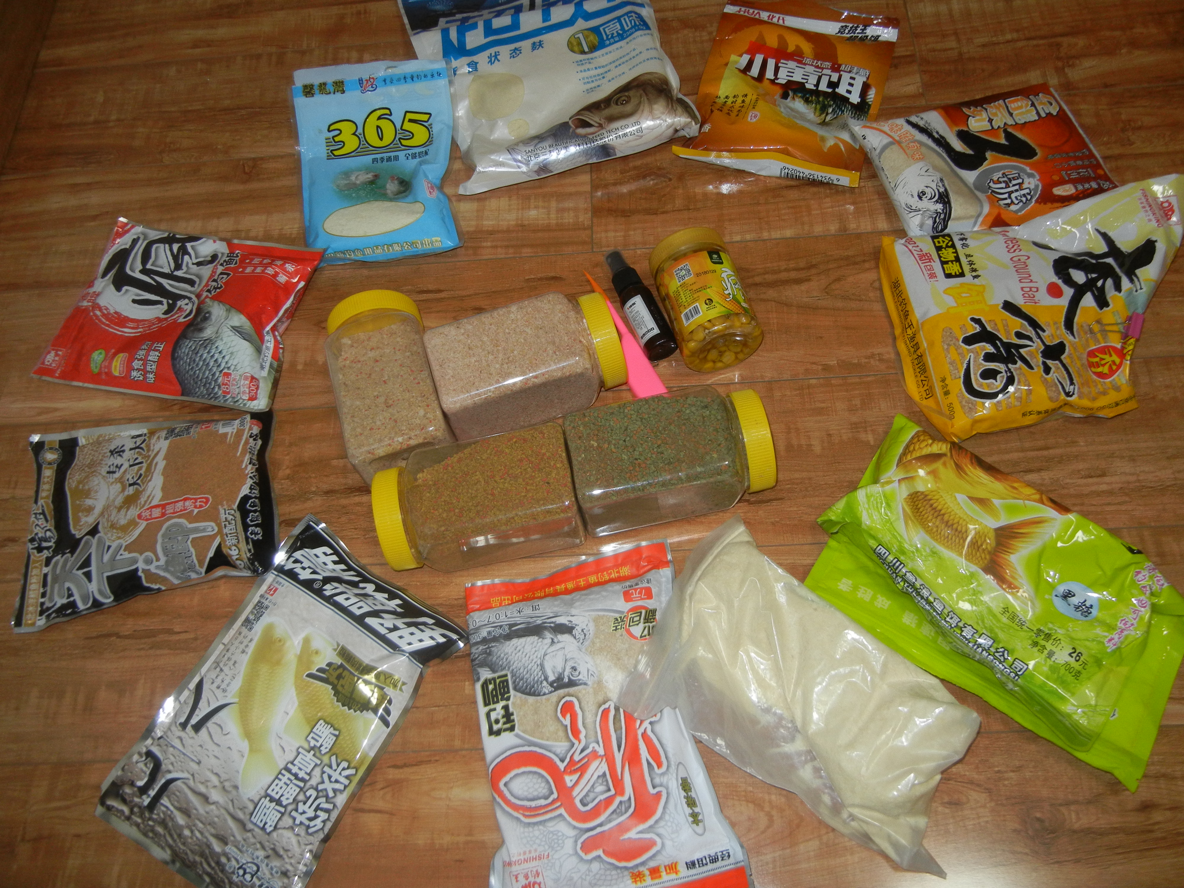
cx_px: 592
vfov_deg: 46.8
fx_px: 1026
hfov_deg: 60.0
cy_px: 444
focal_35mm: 30
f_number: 3.5
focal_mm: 5.4
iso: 200
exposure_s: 1/30
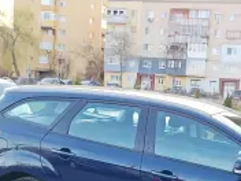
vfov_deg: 30.5
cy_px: 129
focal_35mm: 47
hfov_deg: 38.7
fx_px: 327
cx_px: 197
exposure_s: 1/411
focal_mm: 5.54
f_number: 1.8
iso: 40
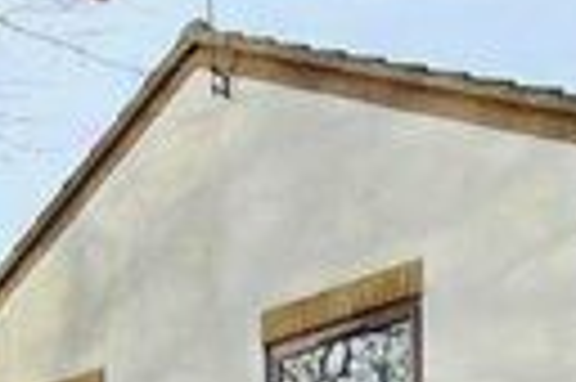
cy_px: 766
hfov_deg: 24.6
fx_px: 1310
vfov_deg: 14.0
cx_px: 166
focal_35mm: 82
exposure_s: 1/160
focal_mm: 10
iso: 100
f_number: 6.3
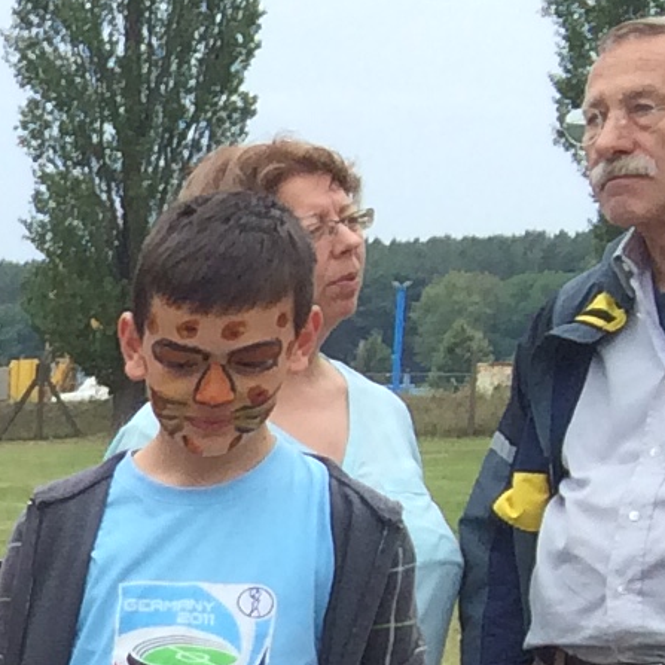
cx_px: -1622
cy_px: 1159
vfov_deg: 9.0
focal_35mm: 187
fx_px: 4064
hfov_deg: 7.6
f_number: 2.2
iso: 32
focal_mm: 4.15
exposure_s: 1/272
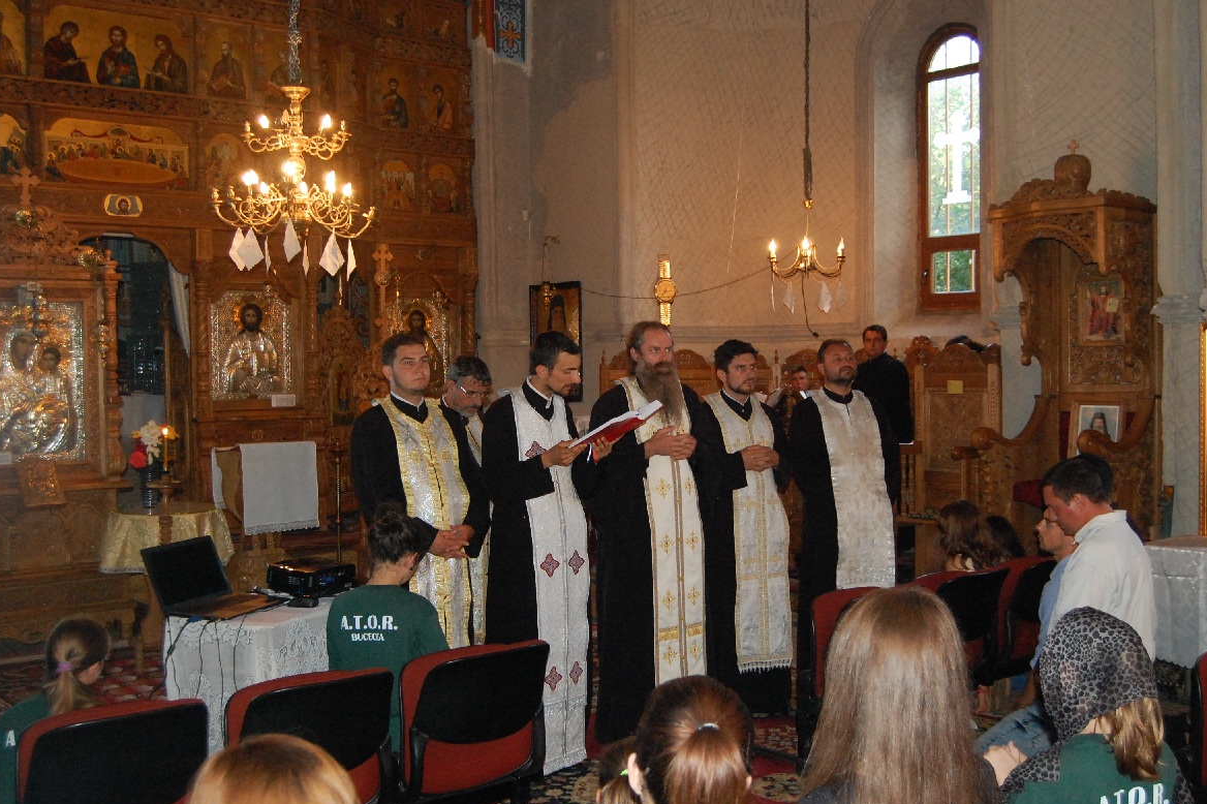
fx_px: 1240
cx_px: 611
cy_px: 405
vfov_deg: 35.9
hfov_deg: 51.9
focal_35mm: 37
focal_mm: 24
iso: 1600
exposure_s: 1/60
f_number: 5
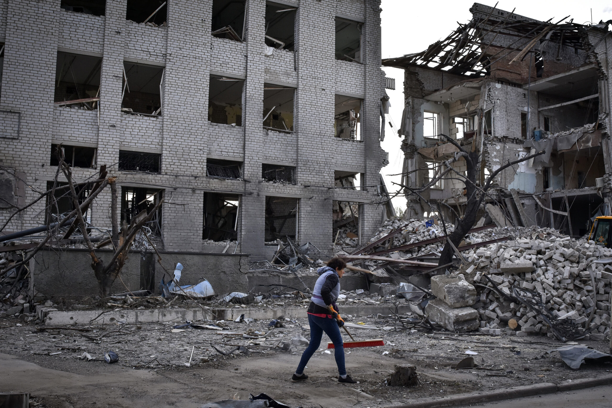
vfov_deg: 36.9
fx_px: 612
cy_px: 204
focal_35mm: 36
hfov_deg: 53.1
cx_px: 306
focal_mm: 24
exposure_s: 1/1600
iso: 500
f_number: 6.3
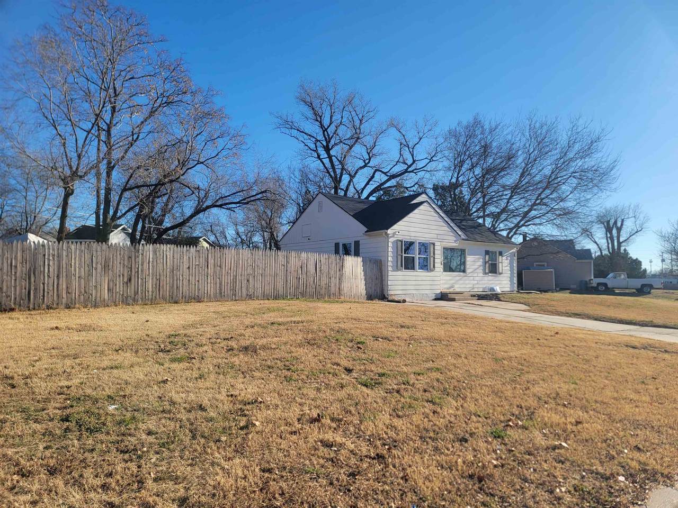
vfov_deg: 56.8
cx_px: 339
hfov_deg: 71.6
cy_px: 254
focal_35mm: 24
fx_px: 470
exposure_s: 1/801
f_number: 1.8
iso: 16
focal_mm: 6.7
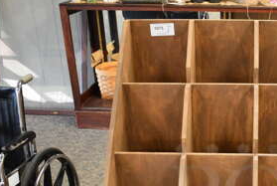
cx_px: 243
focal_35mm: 59
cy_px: 190
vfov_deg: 22.1
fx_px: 455
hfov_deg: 32.4
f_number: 3.5
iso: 3200
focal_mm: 18
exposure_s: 1/125
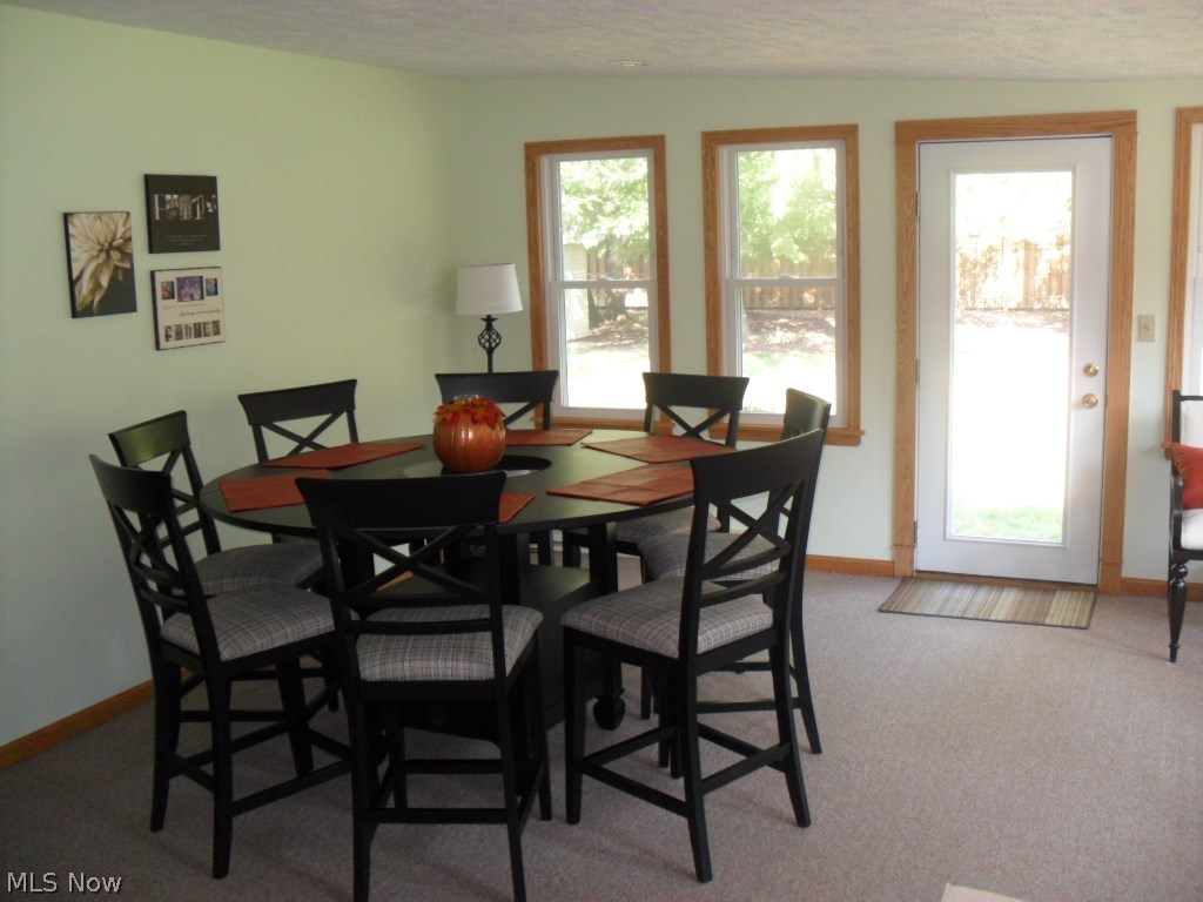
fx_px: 1216
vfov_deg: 40.7
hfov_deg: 52.6
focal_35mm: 35
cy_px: 451
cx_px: 602
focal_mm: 6.3
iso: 200
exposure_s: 1/45
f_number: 3
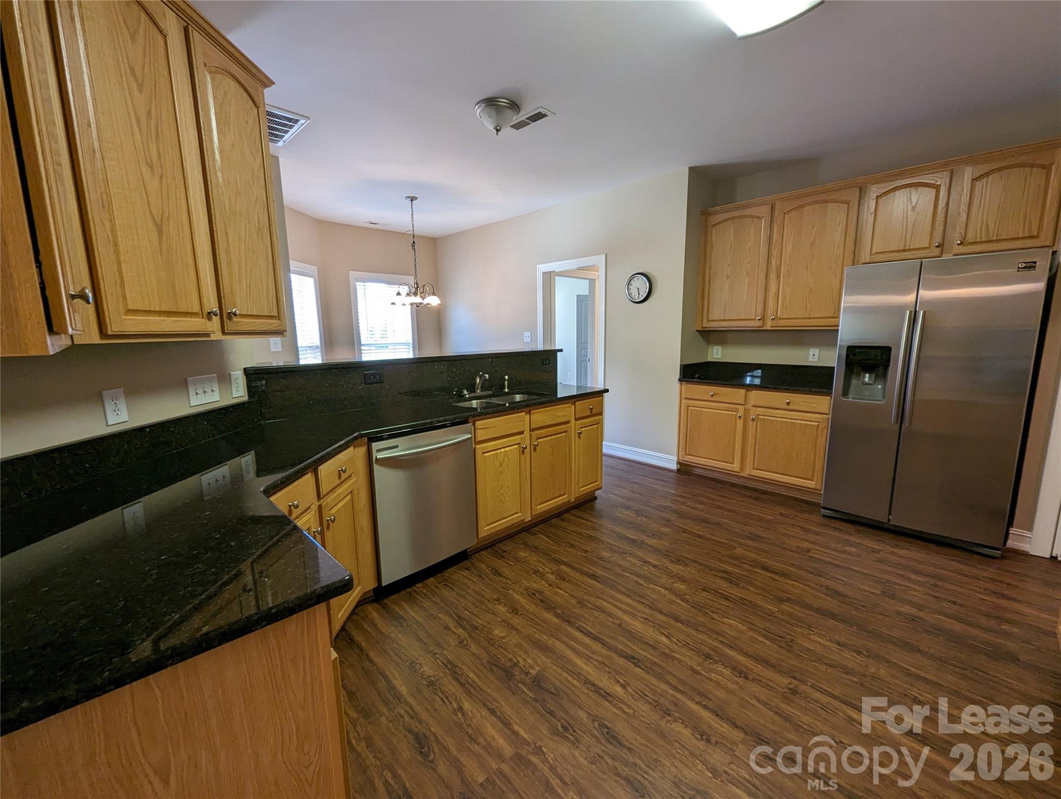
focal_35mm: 13
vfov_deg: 90.1
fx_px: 399
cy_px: 400
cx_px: 530
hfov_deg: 106.1
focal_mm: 1.95
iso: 118
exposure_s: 1/30
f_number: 2.2
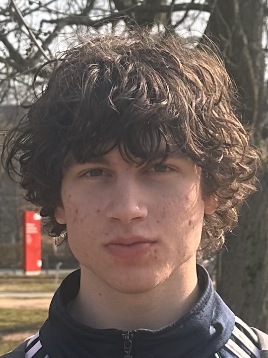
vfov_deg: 71.6
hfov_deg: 56.8
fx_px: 248
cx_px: 134
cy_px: 179
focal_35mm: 24
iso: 80
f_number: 1.78
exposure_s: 1/2525
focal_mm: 6.86
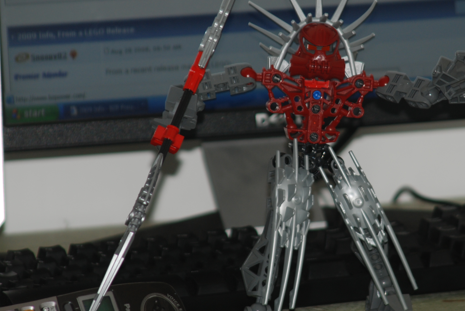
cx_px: 308
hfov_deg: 4.6
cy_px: 115
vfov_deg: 3.0
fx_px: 5845
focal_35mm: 452
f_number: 5.6
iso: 200
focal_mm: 200
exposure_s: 1/60
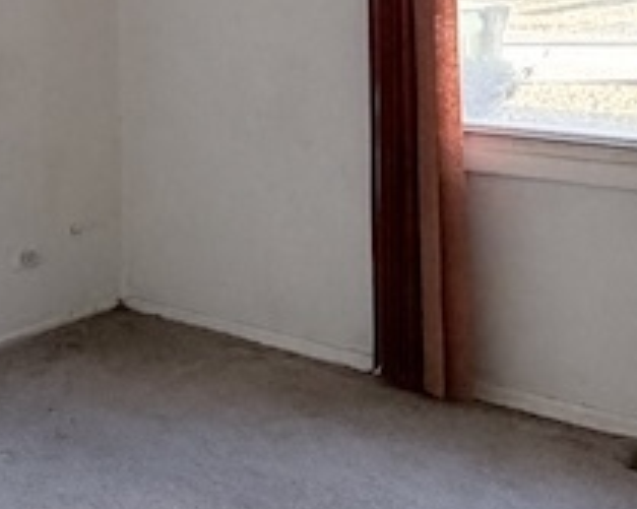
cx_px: 146
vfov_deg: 21.8
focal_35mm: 67
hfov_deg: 27.8
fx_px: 1263
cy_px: -30
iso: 320
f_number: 2.2
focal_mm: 2.22
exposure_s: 1/81
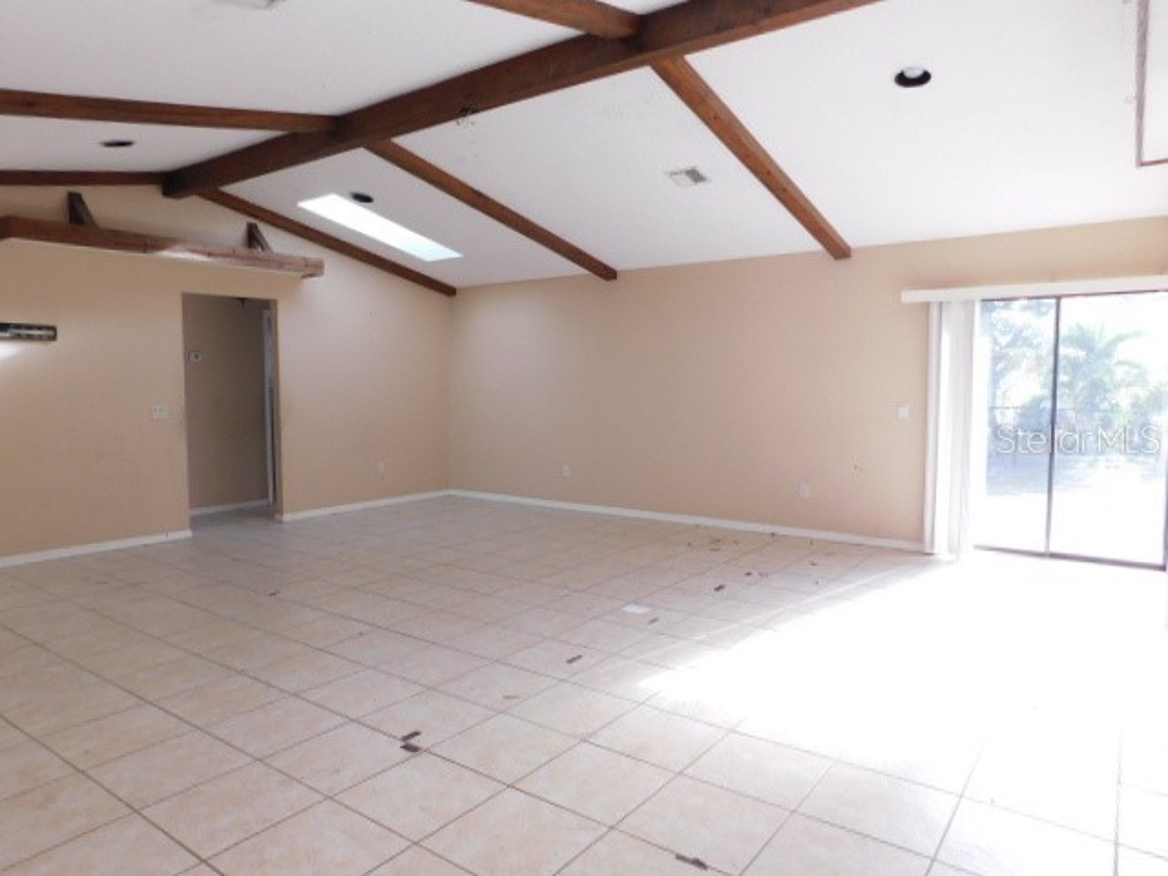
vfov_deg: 58.9
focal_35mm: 23
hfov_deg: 73.9
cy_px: 438
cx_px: 584
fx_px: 776
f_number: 3
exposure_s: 1/60
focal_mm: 4
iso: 125
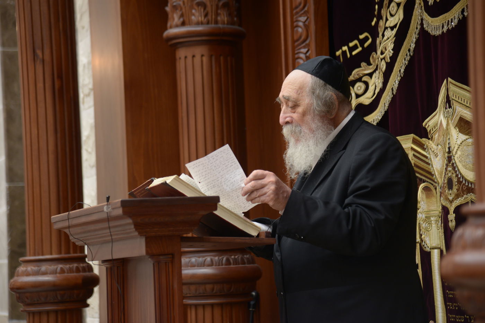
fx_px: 1617
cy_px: 162
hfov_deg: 17.1
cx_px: 242
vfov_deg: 11.4
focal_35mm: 120
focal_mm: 120
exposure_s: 1/100
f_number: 4
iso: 800
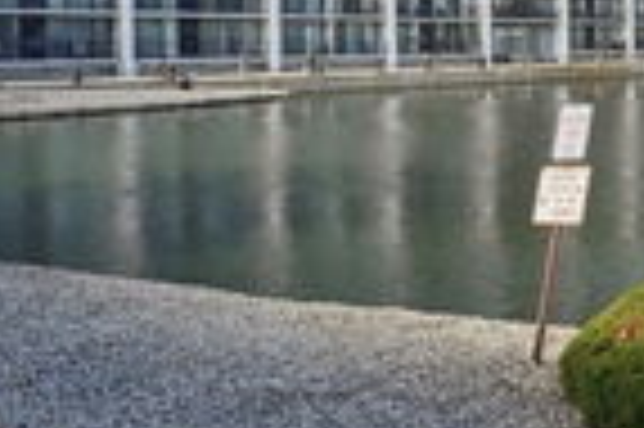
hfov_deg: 31.7
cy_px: 63
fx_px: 840
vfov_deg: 27.8
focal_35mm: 47
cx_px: 847
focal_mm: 14
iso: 320
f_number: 8
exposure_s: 1/640
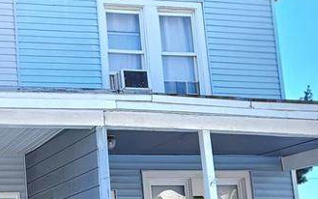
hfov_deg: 24.2
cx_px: -30
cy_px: 186
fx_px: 694
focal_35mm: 80
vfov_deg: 16.1
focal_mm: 5.4
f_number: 1.8
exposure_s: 1/213
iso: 25
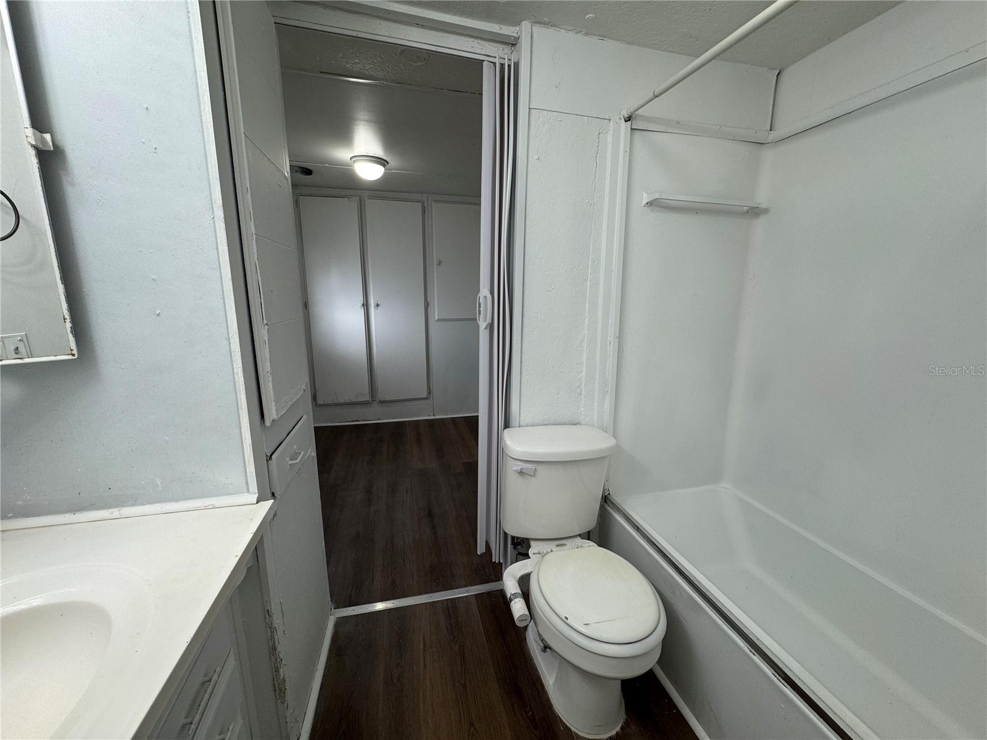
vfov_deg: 85.7
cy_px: 370
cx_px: 494
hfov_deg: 102.1
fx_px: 399
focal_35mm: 14
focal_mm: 2.22
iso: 80
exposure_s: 1/120
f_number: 2.2
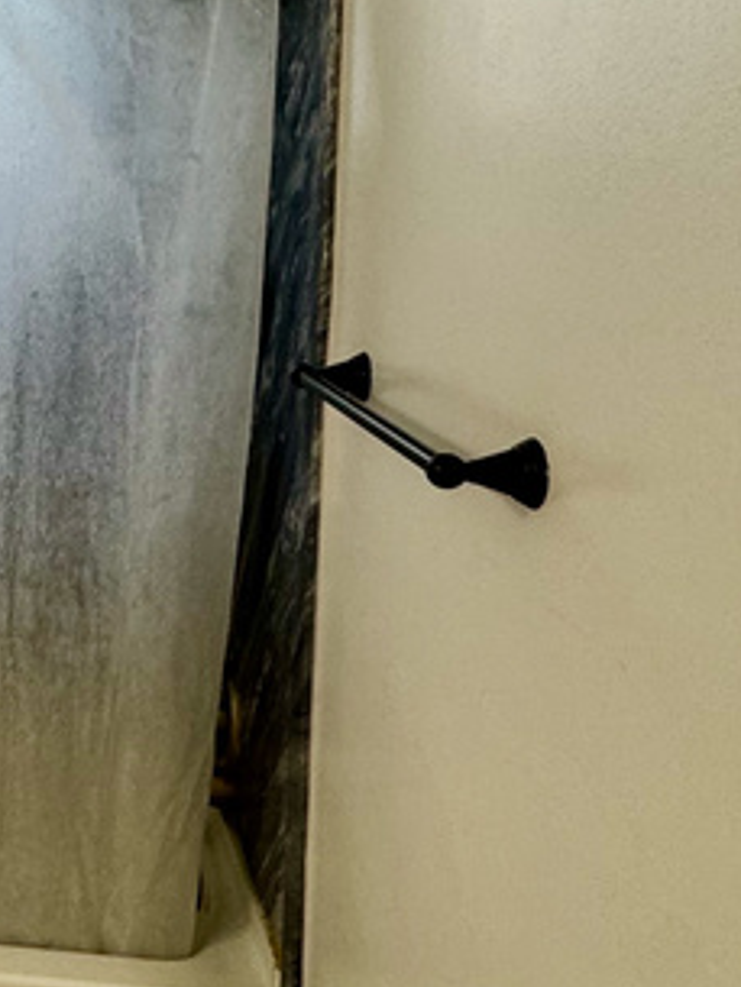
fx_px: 1341
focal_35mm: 47
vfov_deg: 39.9
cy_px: 324
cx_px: -343
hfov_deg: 24.6
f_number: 2.2
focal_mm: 2.22
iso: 125
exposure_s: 1/120
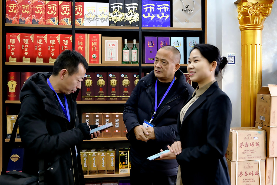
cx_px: 138
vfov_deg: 41.2
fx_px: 246
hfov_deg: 58.7
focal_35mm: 32
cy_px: 92
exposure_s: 1/30
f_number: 2.8
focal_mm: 32
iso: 400
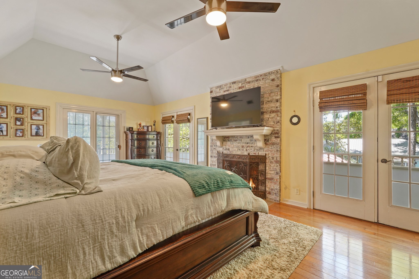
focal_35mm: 16
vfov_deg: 73.7
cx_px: 210
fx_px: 186
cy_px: 140
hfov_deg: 96.7
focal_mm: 16
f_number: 9
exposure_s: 1/2
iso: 500
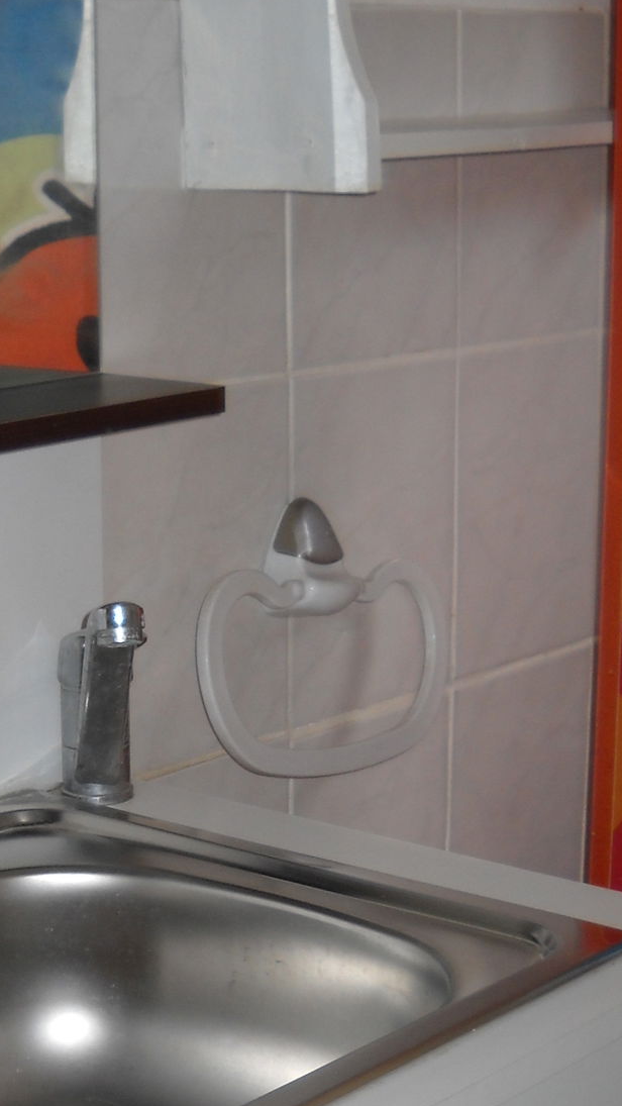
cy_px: 756
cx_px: 16
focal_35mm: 87
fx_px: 2551
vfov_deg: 24.3
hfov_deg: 13.7
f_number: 3.1
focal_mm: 6.72
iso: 64
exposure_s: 1/30
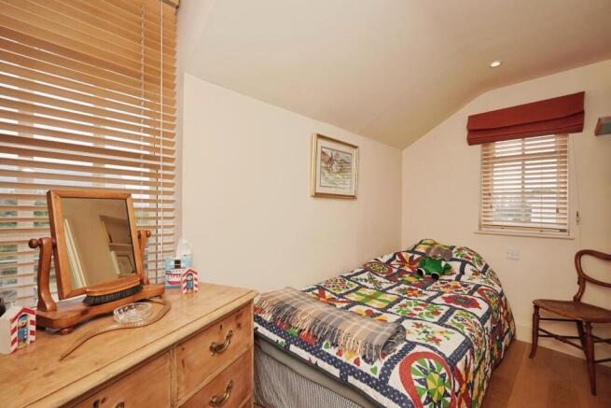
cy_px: 204
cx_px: 306
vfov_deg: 77.4
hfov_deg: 100.4
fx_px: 255
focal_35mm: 15
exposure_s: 1/250
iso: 500
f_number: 9
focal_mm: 10.5
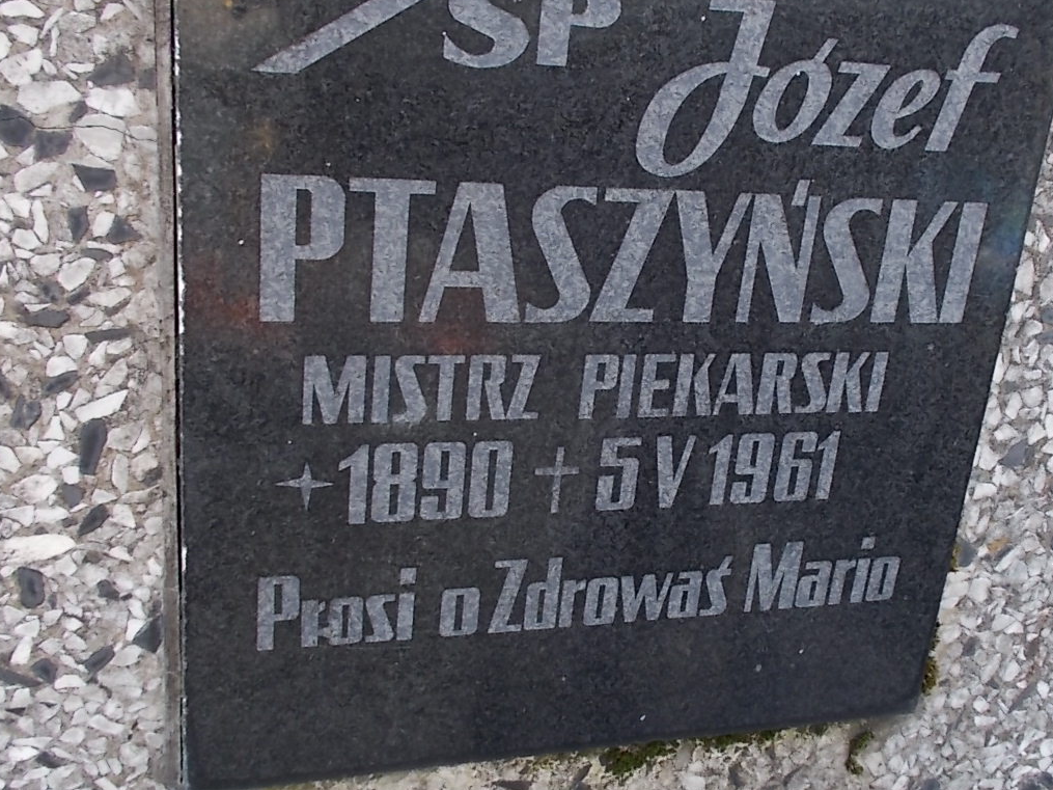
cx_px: 604
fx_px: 1247
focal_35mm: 41
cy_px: 371
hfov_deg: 45.6
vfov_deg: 35.1
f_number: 3.2
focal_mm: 4.6
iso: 80
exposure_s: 1/40
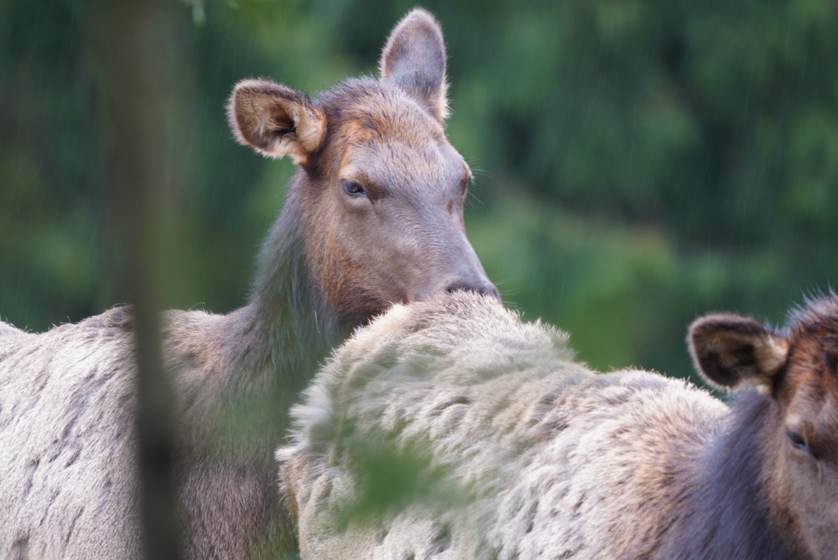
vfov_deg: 1.5
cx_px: 419
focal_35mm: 900
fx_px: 20964
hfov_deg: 2.3
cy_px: 280
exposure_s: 1/40
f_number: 6.3
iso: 320
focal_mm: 600
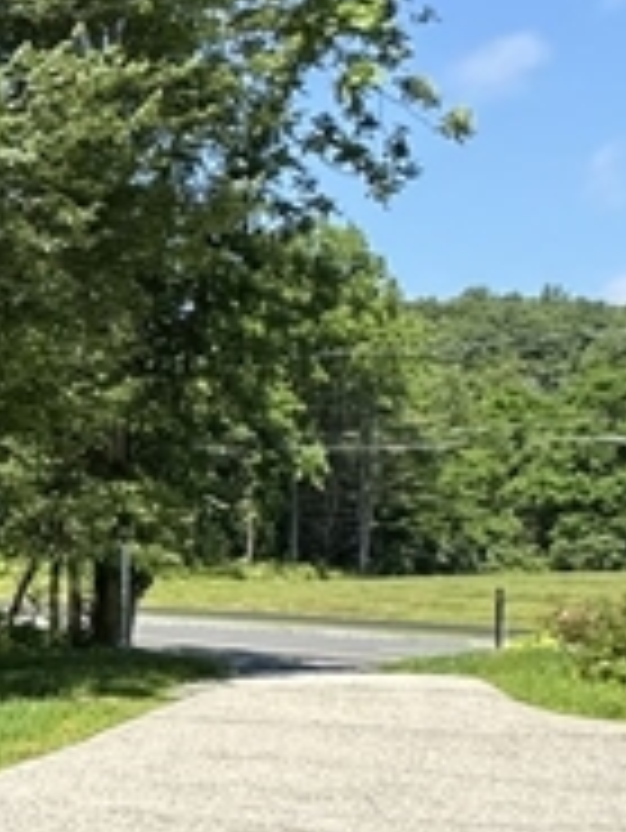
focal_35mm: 58
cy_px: 594
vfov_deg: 32.7
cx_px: -342
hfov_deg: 21.0
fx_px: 1397
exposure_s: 1/556
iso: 40
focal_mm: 2.22
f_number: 2.2
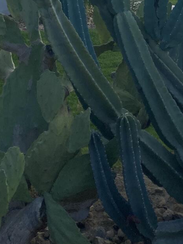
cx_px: 163
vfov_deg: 19.7
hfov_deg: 16.2
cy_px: -87
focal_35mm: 90
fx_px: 634
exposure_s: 1/774
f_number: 1.8
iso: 20
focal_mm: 3.99
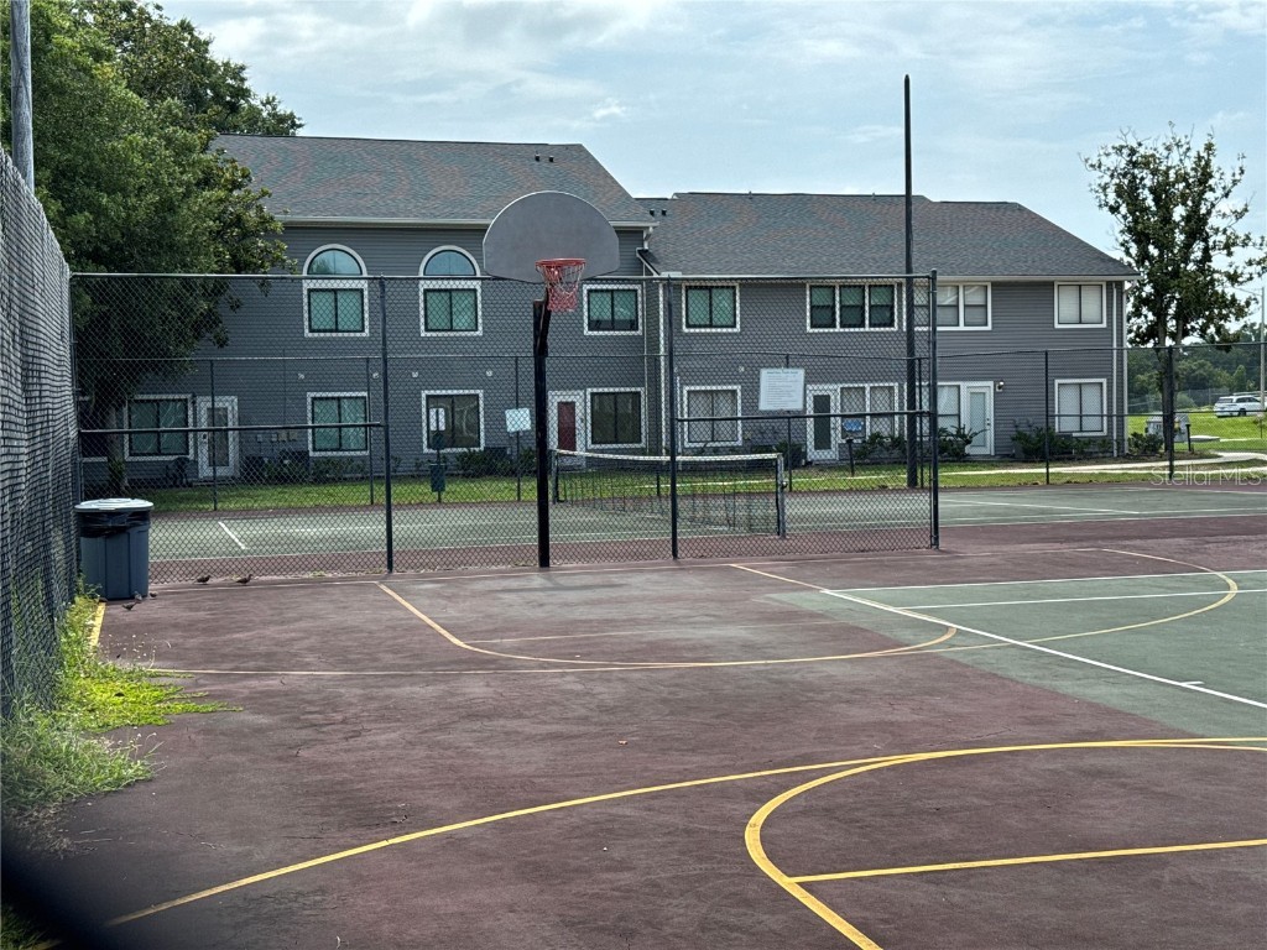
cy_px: 475
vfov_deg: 30.3
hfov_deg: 39.7
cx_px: 634
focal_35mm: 48
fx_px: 1757
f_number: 1.78
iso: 64
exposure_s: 1/2717
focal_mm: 6.76
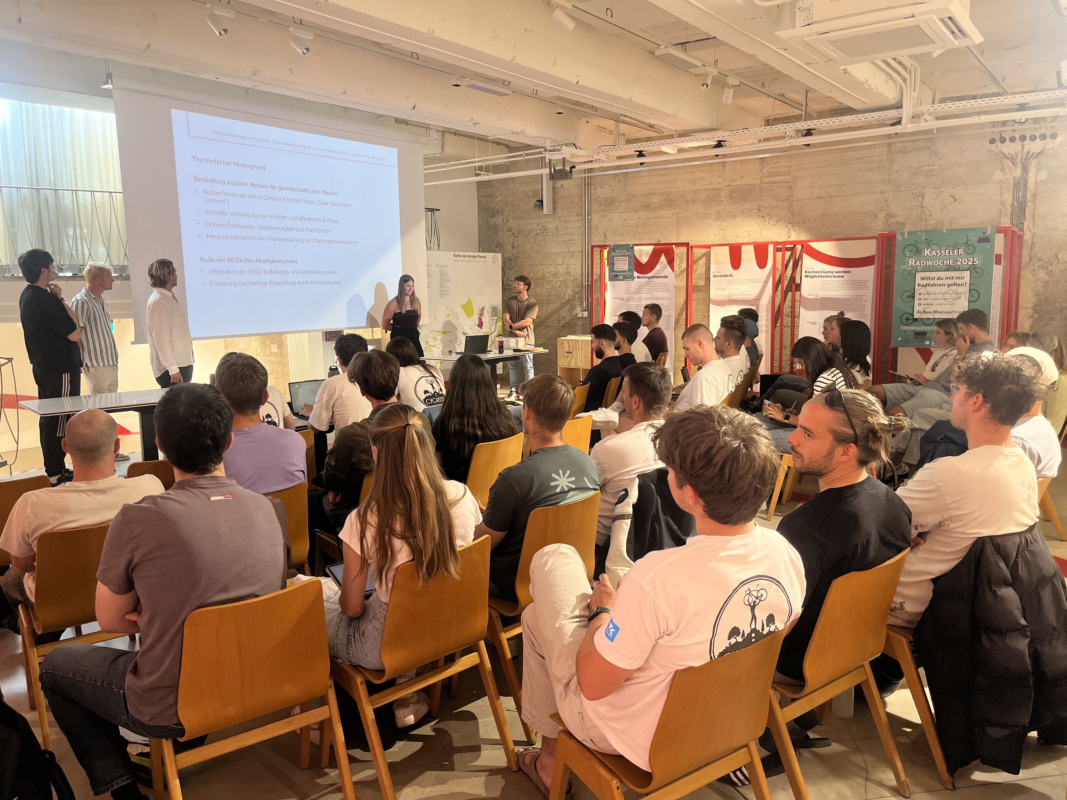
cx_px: 534
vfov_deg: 53.1
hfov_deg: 67.3
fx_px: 801
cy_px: 400
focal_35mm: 26
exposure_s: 1/100
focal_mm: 5.1
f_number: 1.6
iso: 125
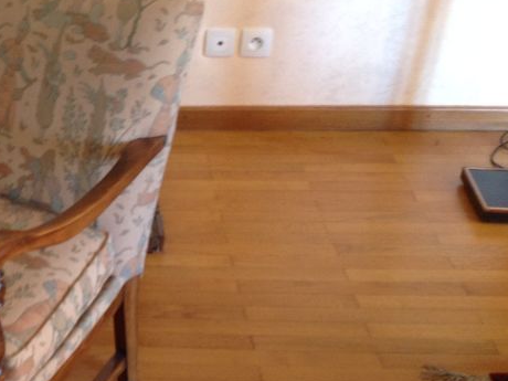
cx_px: -9
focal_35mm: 76
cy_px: 187
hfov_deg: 24.4
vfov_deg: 19.4
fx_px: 1115
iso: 80
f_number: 2.4
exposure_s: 1/15
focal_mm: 4.28
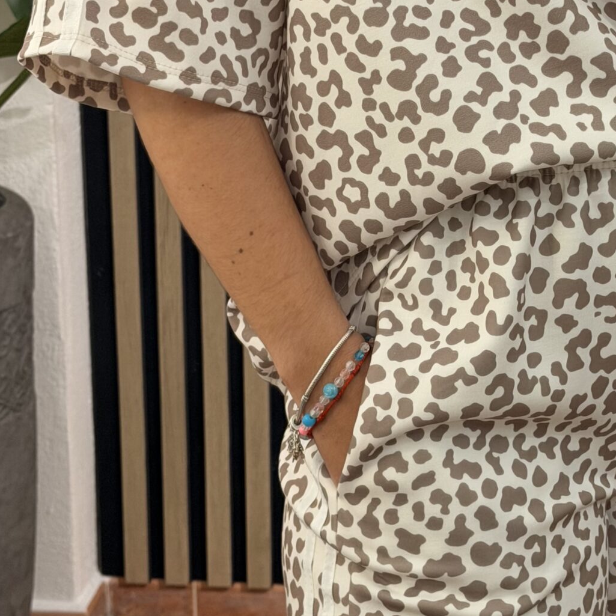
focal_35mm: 106
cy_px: 219
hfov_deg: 16.3
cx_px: 456
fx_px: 2134
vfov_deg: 16.4
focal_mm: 6.76
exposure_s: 1/100
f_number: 1.78
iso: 50
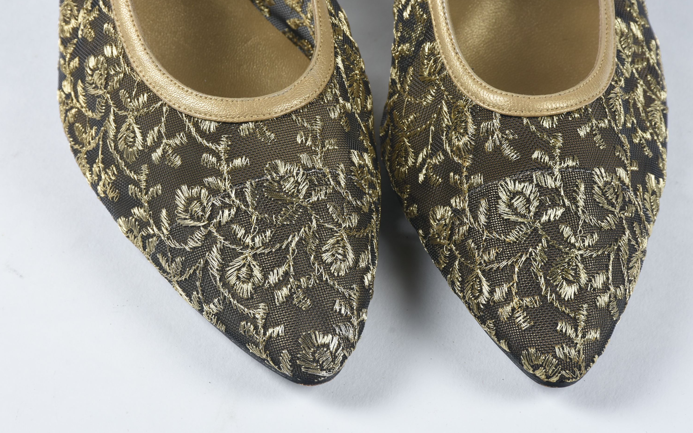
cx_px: 346
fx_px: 4061
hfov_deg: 9.8
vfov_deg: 6.1
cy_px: 215
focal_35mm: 215
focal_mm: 140
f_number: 14
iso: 200
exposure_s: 1/125
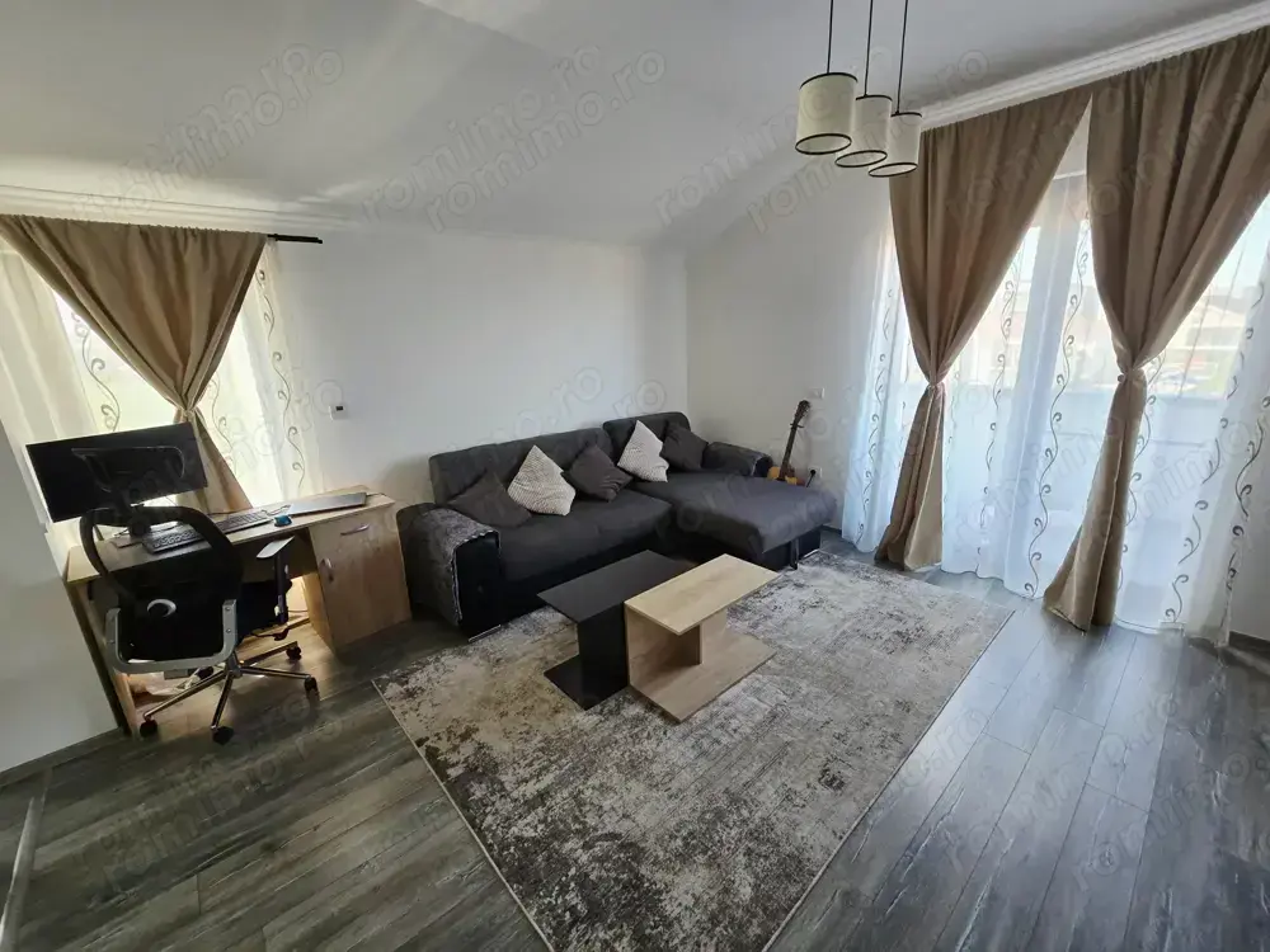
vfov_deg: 89.9
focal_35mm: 13
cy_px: 476
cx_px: 635
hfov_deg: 106.2
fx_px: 477
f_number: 2.2
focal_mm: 2.2
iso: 160
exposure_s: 1/50.3
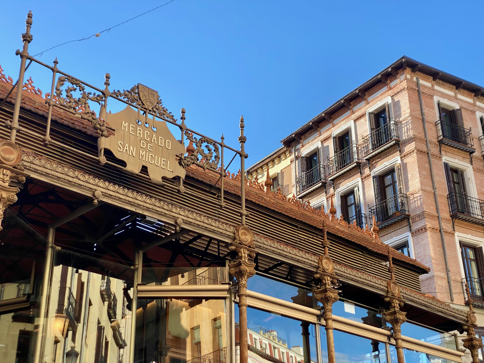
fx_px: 727
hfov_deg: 36.8
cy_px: 182
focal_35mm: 52
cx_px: 242
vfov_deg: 28.0
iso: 20
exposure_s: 1/527
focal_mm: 6
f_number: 2
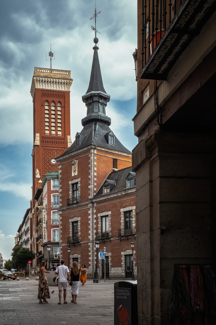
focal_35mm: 41
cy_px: 162
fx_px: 369
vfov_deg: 47.4
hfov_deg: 32.6
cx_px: 108
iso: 125
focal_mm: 27.5
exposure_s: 1/420
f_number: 7.1
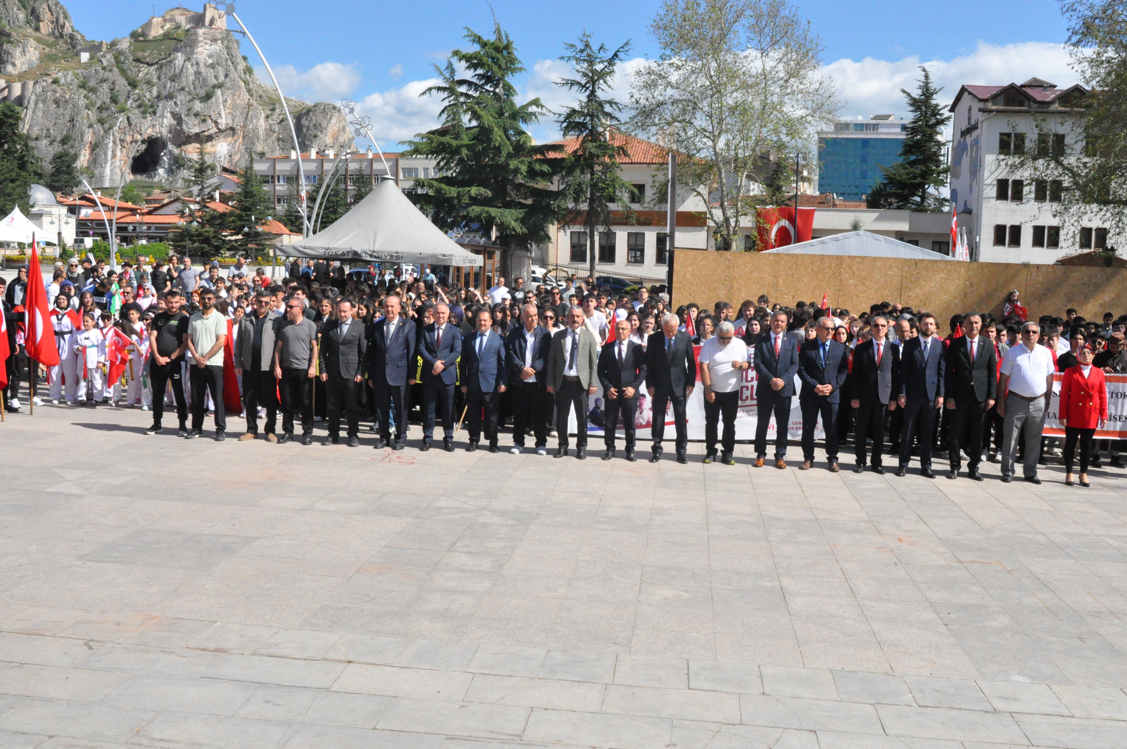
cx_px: 564
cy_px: 374
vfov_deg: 18.1
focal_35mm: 75
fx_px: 2345
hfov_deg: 27.0
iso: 3200
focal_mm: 50
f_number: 22
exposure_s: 1/2000
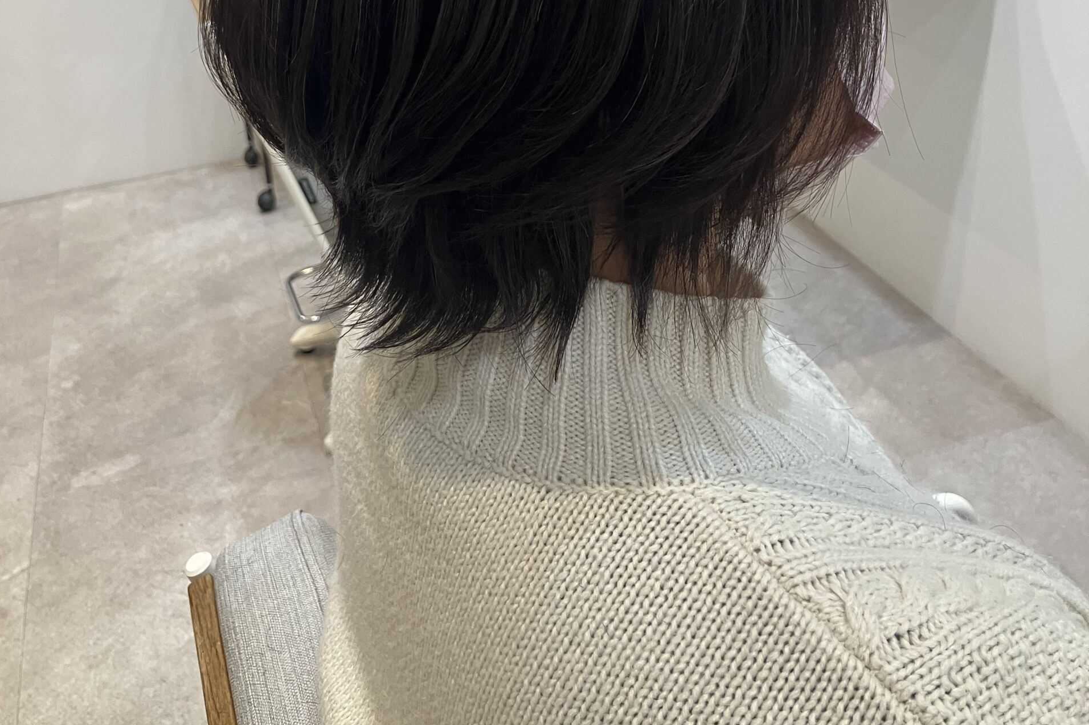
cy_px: 27
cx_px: 543
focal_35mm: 39
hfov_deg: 49.6
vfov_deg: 31.9
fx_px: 1179
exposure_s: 1/50
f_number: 1.8
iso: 64
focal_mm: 3.99
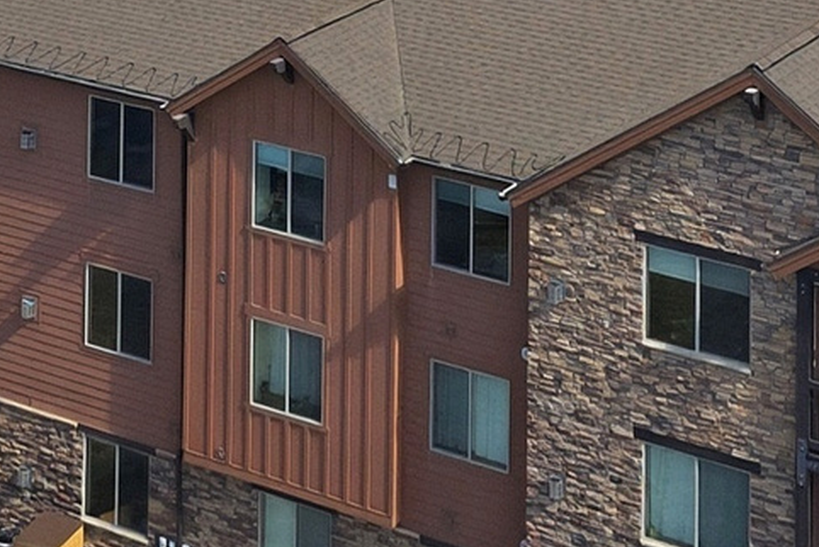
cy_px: -90
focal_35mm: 106
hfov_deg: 19.2
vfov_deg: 12.7
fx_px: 2413
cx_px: 336
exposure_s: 1/4000
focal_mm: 8.7
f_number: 1.8
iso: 320
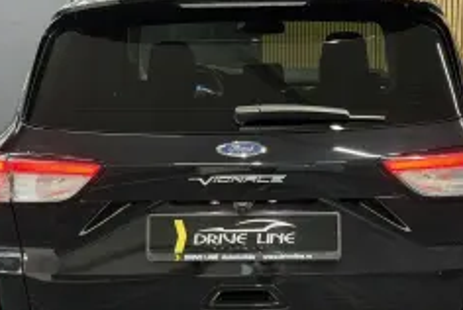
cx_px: 263
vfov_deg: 17.9
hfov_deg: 26.6
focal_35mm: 76
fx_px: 979
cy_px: 214
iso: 250
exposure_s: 1/33
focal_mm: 6.76
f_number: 1.78
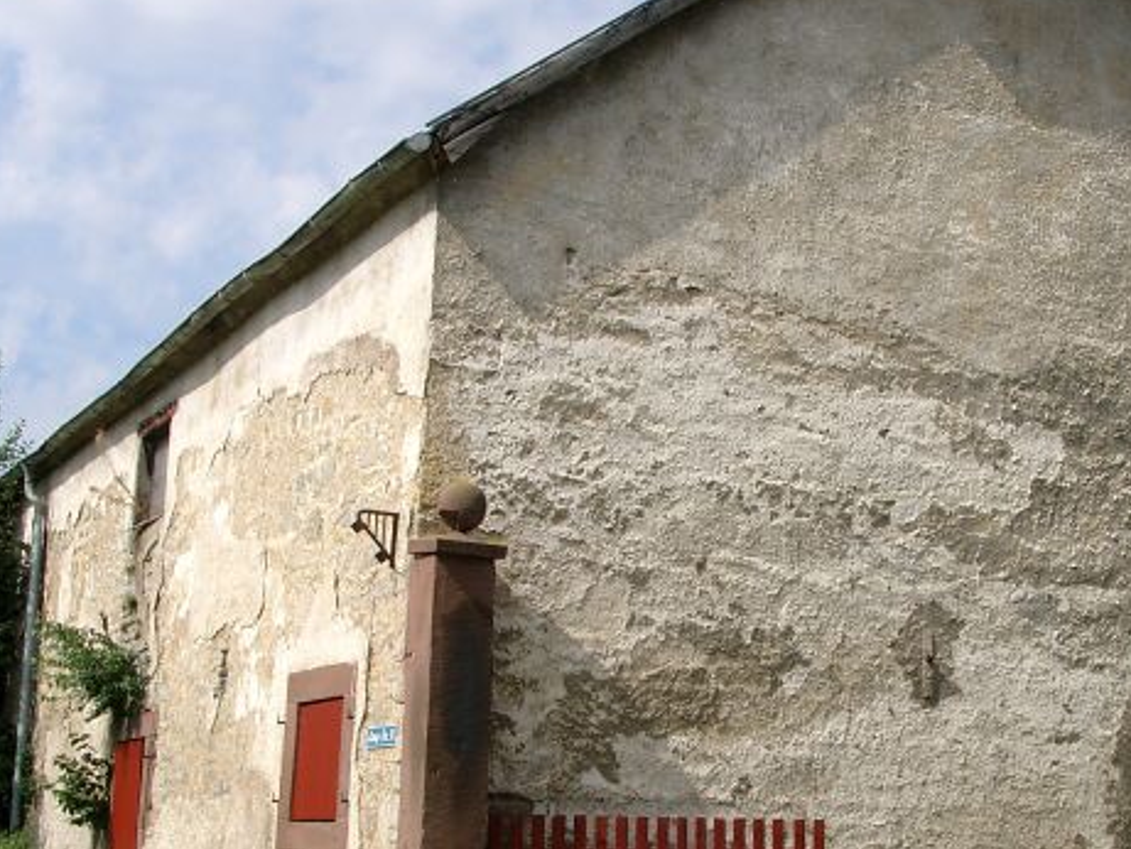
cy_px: 505
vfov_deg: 24.8
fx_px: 1928
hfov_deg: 32.6
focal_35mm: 59
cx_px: 684
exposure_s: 1/842
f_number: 4
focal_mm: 7.13
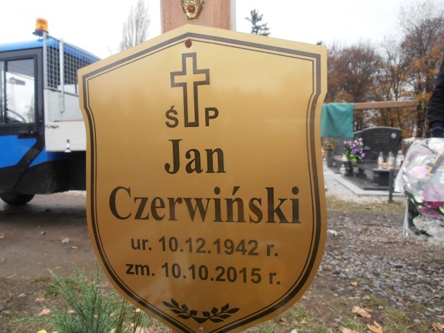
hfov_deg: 71.6
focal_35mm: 24
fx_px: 308
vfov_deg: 56.8
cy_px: 166
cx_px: 222
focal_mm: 4.2
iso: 80
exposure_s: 1/80
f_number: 3
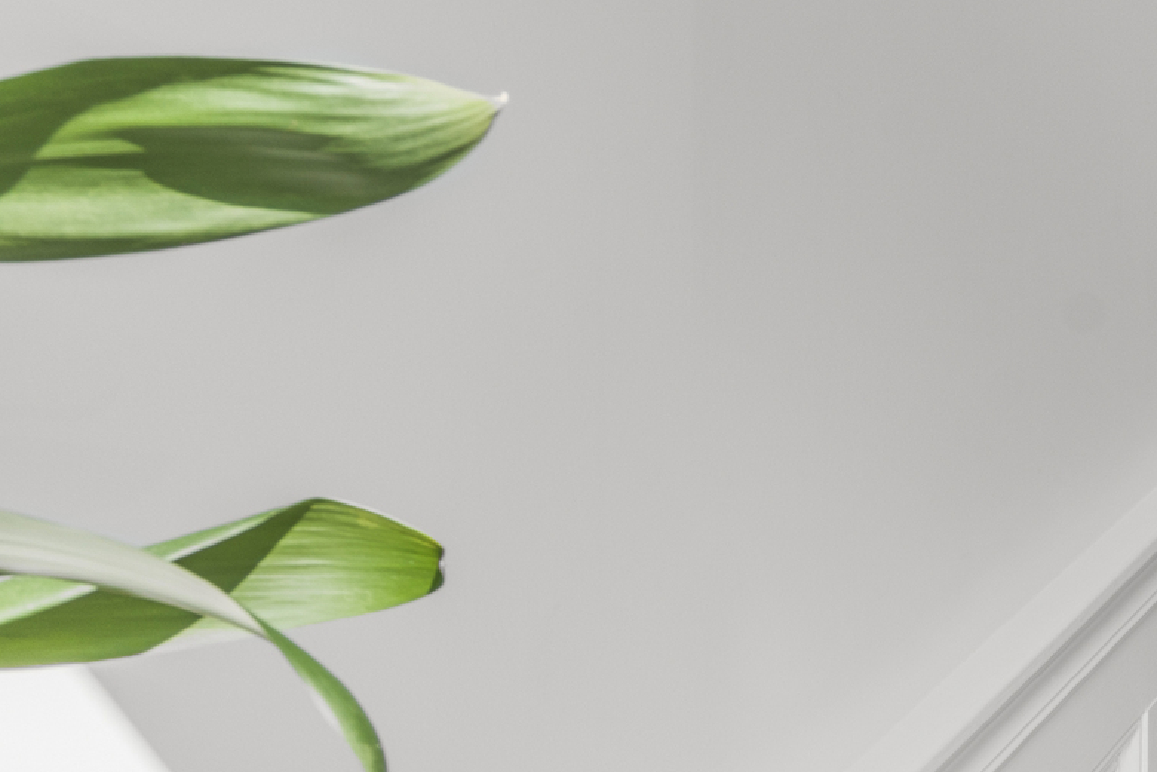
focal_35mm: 63
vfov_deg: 18.1
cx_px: 2084
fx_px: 2025
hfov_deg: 21.2
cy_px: 1299
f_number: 9
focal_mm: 16
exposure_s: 1/25
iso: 250
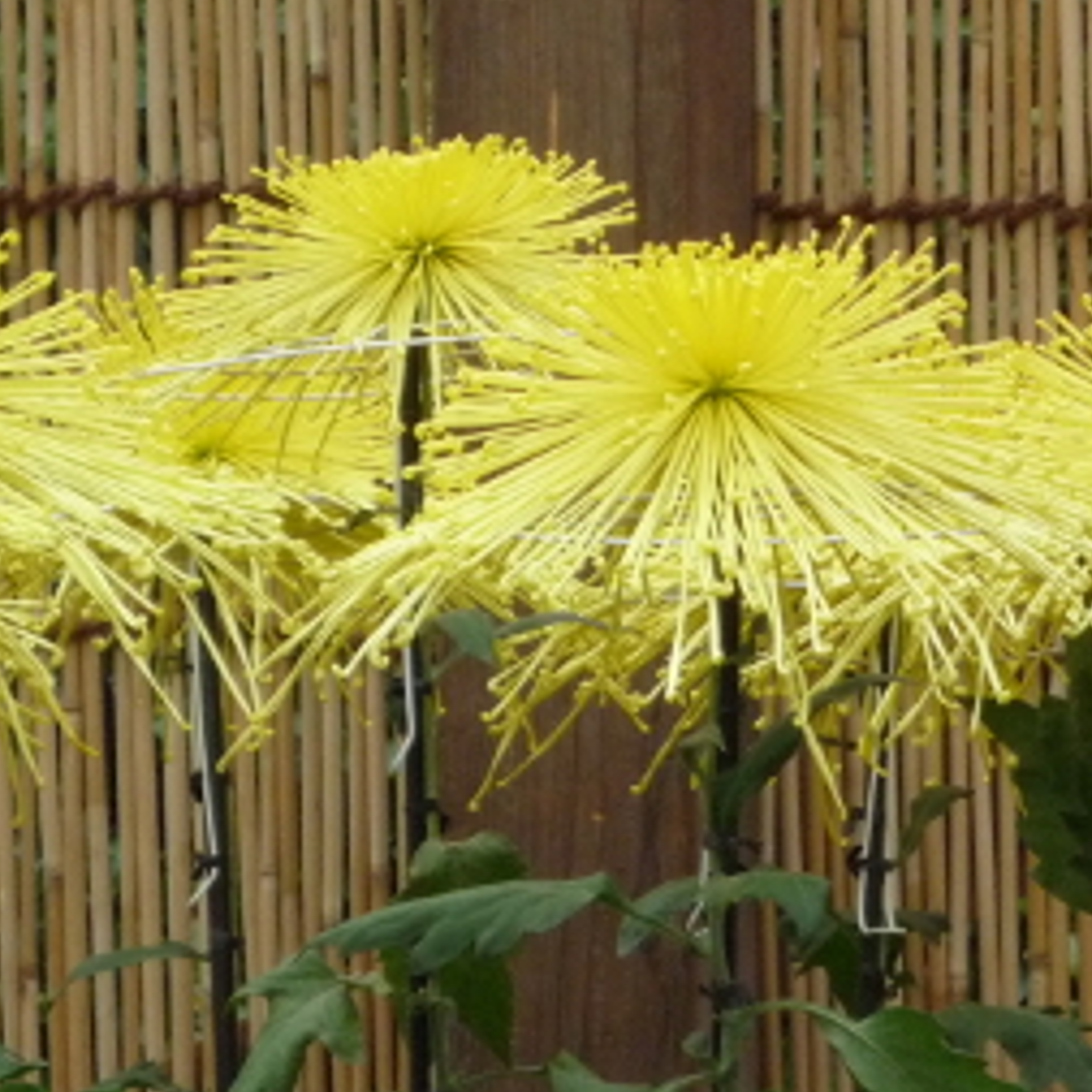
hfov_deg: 6.3
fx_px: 9922
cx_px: 609
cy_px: 557
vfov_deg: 6.3
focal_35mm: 278
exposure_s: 1/80
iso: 400
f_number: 5.9
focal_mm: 22
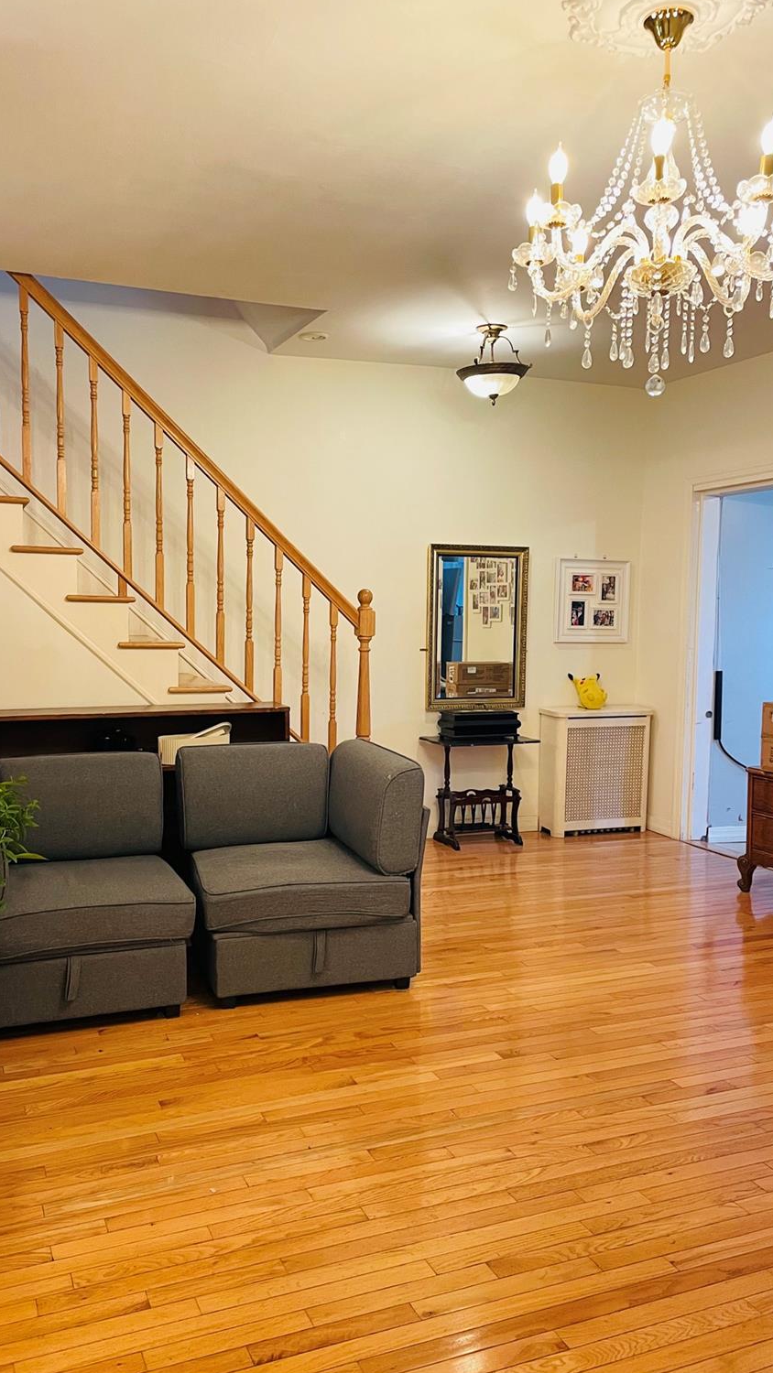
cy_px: 680
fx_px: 1056
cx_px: 361
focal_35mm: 29
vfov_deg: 66.1
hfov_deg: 40.2
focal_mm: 4.2
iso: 500
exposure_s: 1/60
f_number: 1.6
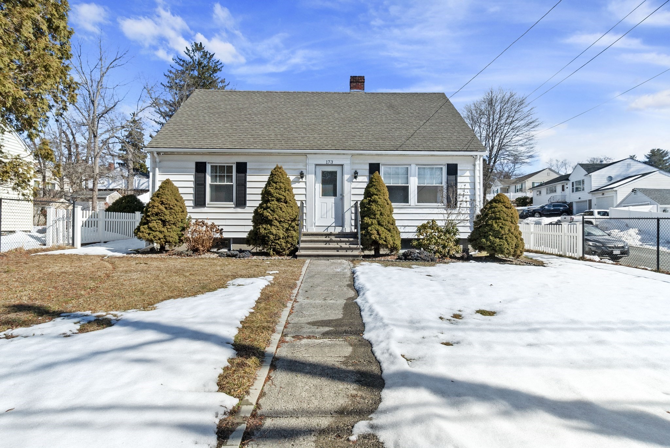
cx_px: 335
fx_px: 335
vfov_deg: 67.5
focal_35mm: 18
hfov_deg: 89.9
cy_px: 224
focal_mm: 12
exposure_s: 1/400
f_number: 11
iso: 200
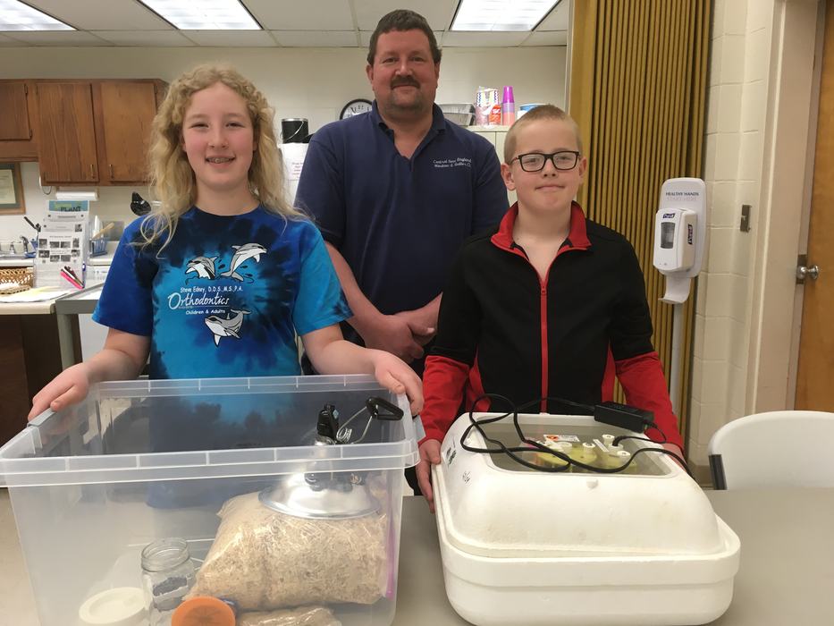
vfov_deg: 48.2
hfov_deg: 61.7
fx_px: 699
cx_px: 417
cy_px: 313
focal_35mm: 29
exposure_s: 1/30
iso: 50
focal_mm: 4.15
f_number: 2.2
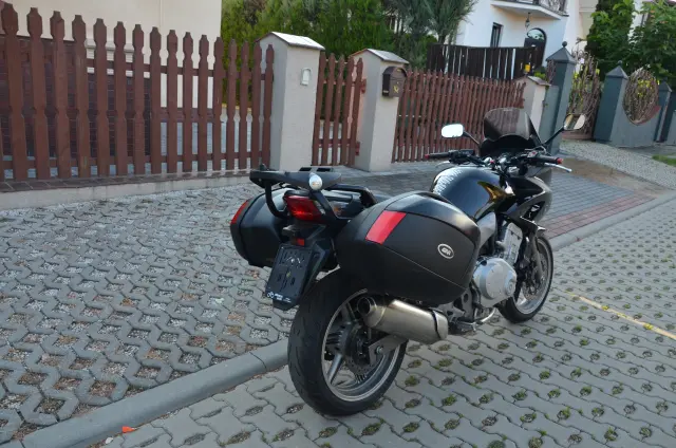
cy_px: 224
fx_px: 506
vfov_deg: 47.7
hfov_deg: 67.5
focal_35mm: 27
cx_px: 338
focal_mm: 18
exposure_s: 1/60
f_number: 5.6
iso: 110
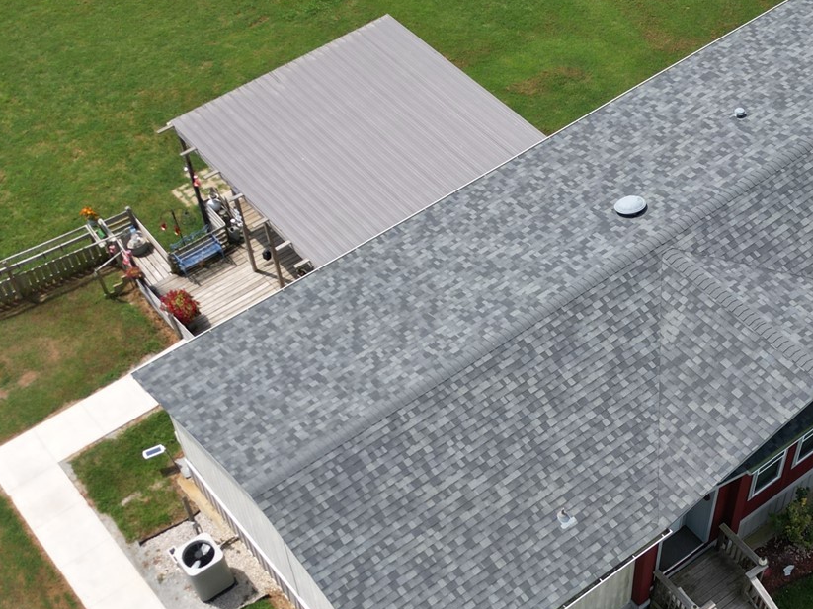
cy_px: 446
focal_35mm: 56
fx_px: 1315
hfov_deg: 34.2
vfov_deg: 25.8
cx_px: 490
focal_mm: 6.72
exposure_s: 1/3200
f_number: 1.7
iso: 120
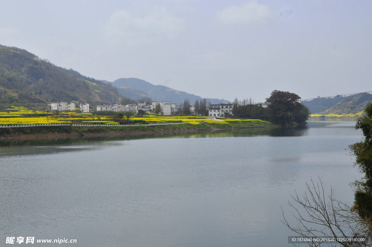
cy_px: 124
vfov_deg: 20.1
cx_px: 186
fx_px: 697
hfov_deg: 29.9
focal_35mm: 68
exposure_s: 1/500
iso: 200
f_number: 11
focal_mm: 45
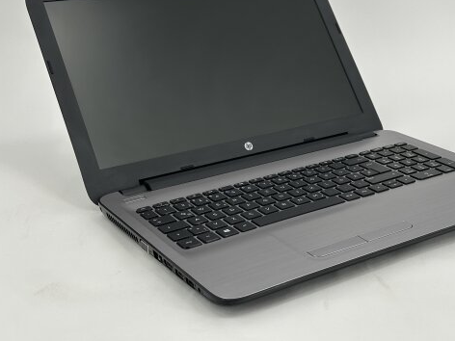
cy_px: 129
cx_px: 283
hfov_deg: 31.5
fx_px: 802
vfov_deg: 24.0
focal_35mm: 61
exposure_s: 1/354
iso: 64
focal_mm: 6.86
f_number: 1.78
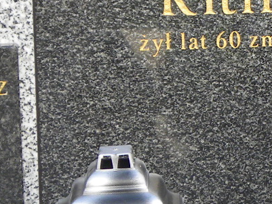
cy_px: -22
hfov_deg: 8.3
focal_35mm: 235
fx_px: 1847
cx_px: 330
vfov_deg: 6.3
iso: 109
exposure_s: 1/80.3
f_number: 3.2
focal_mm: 8.2
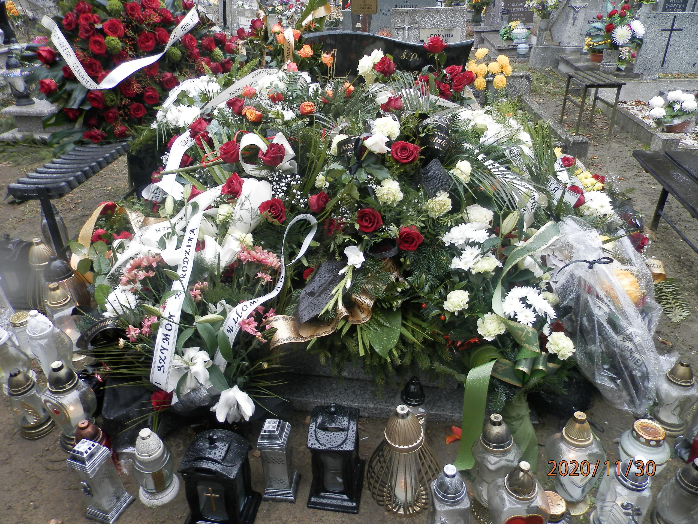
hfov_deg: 69.4
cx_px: 349
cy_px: 262
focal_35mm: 25
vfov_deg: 54.9
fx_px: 504
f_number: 3.1
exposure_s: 1/40
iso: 80
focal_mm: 4.5
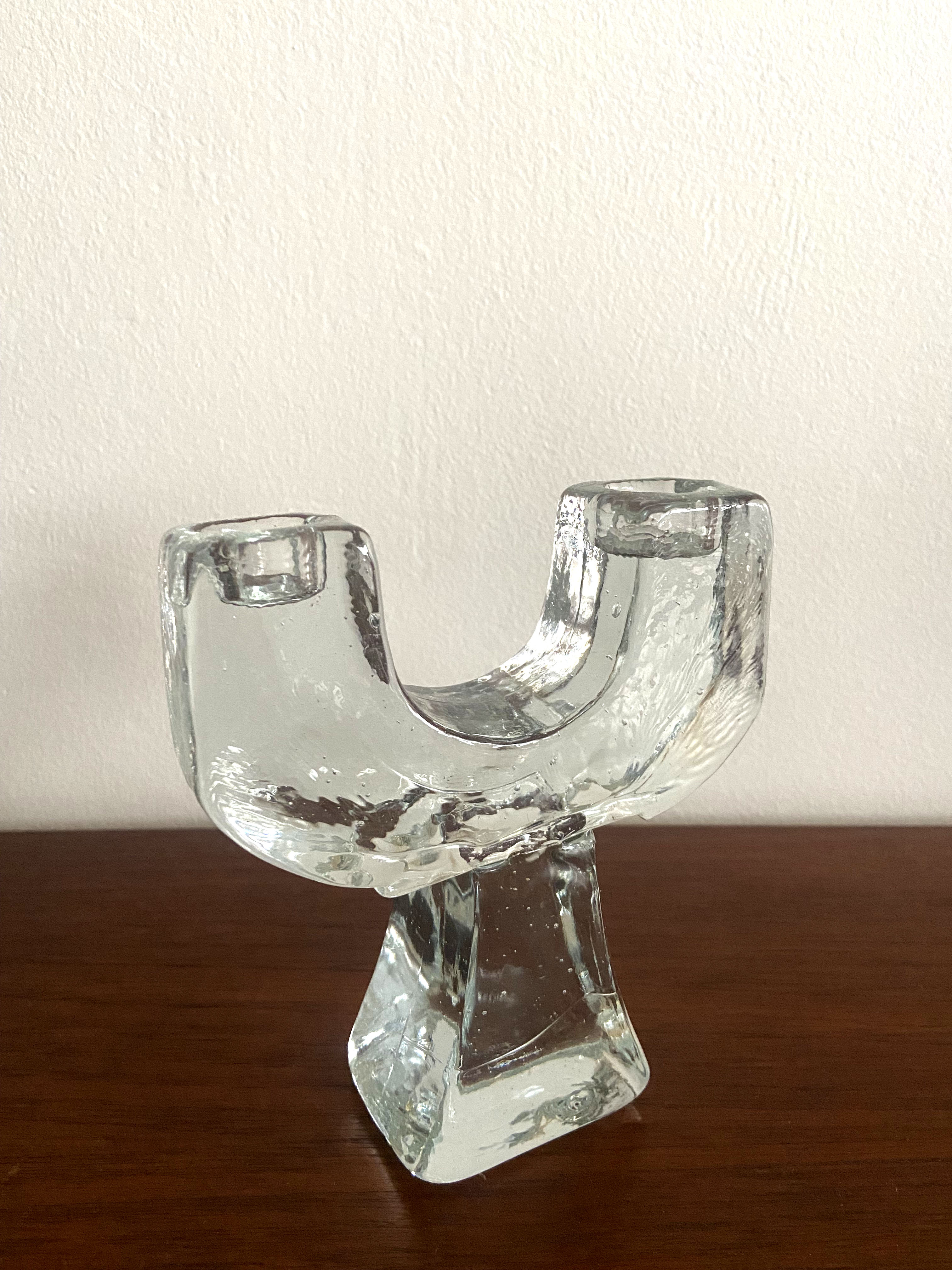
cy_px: 635
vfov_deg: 67.3
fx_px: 953
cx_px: 476
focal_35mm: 26
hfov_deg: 53.1
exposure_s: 1/52
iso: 500
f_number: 1.8
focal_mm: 4.25
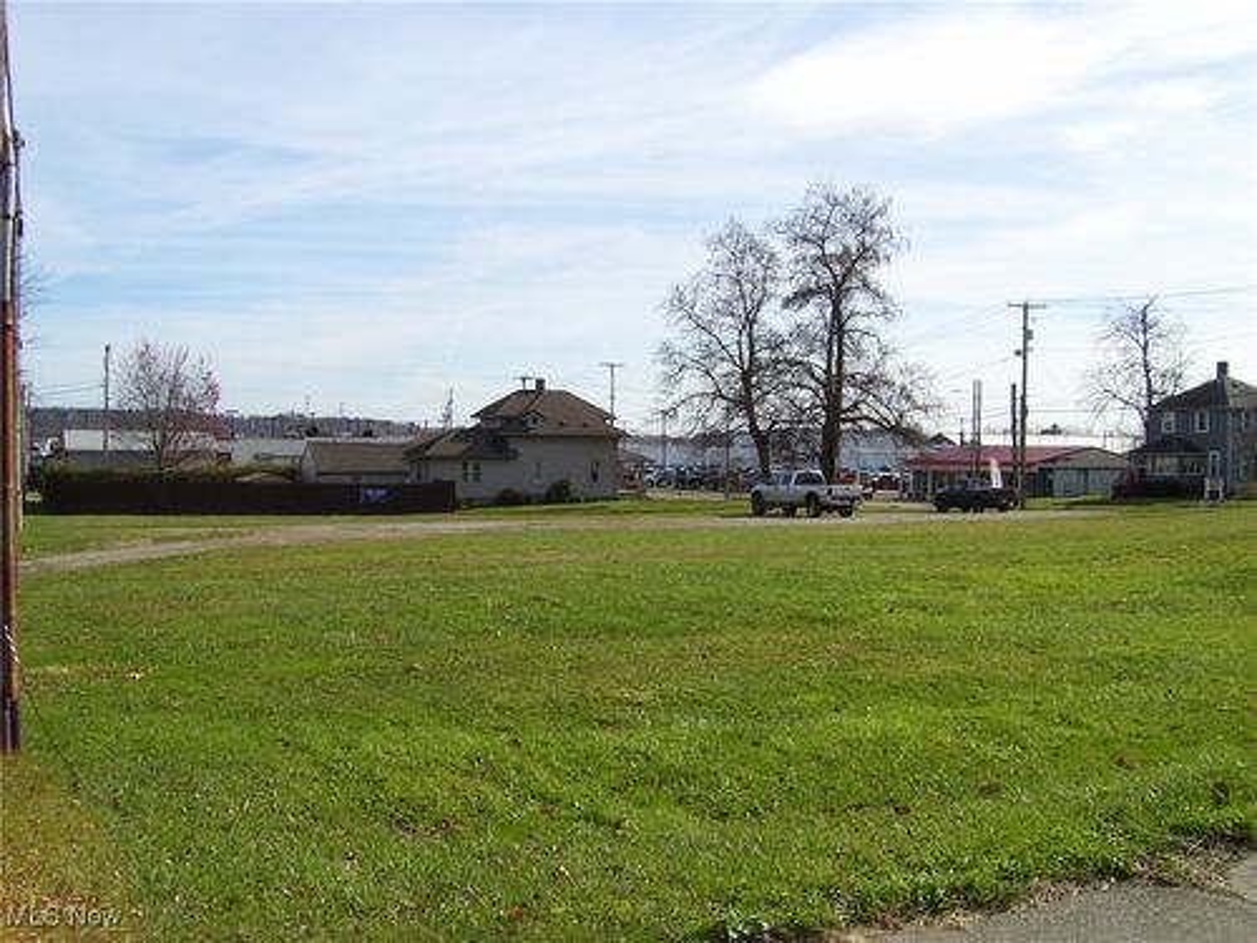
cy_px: 472
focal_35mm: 36
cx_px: 628
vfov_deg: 39.7
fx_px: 1307
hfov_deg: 51.4
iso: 80
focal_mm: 6
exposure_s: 1/500
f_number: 4.8
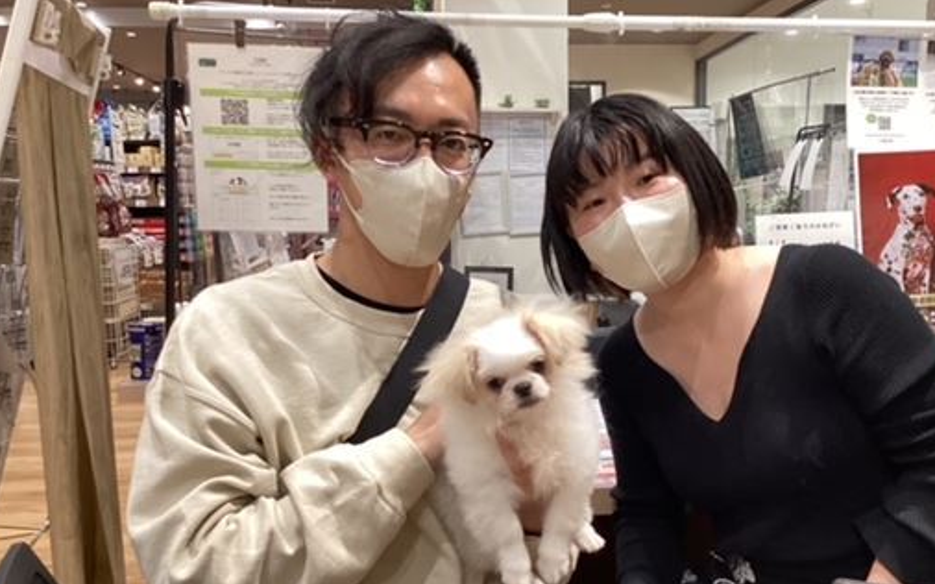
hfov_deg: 50.2
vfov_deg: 32.7
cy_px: 325
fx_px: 994
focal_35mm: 39
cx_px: 532
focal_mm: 3.3
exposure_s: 1/50
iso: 100
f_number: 2.4
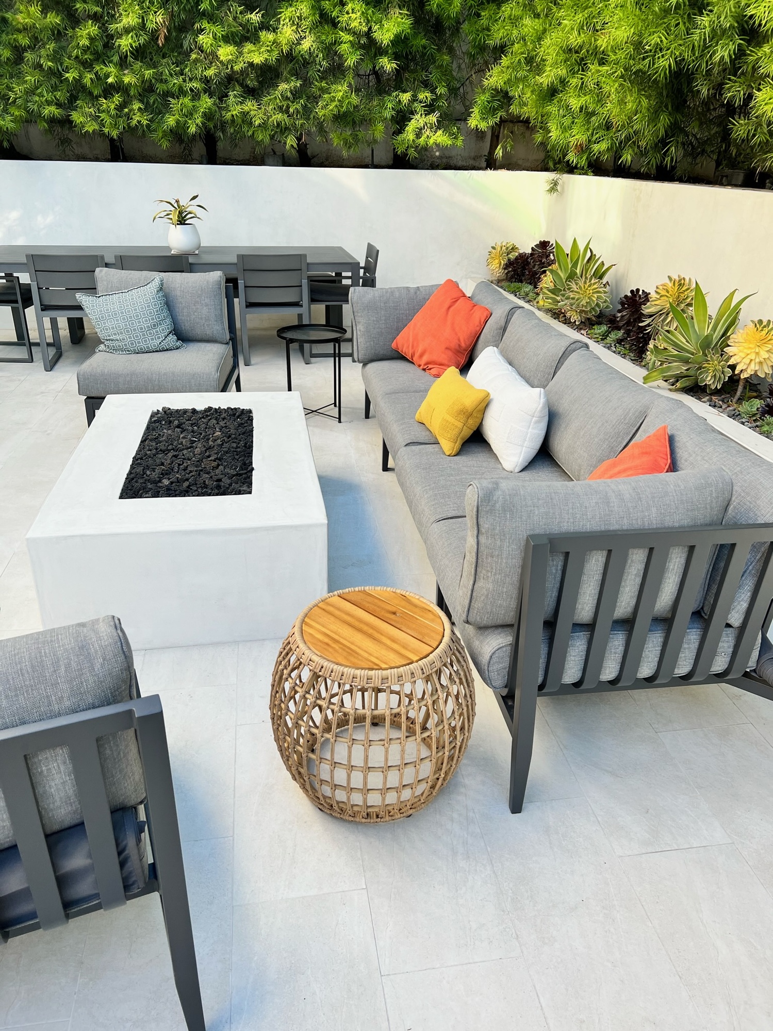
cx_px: 386
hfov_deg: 53.0
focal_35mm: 26
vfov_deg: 67.3
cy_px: 516
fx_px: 774
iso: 50
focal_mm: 5.7
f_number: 1.5
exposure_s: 1/604
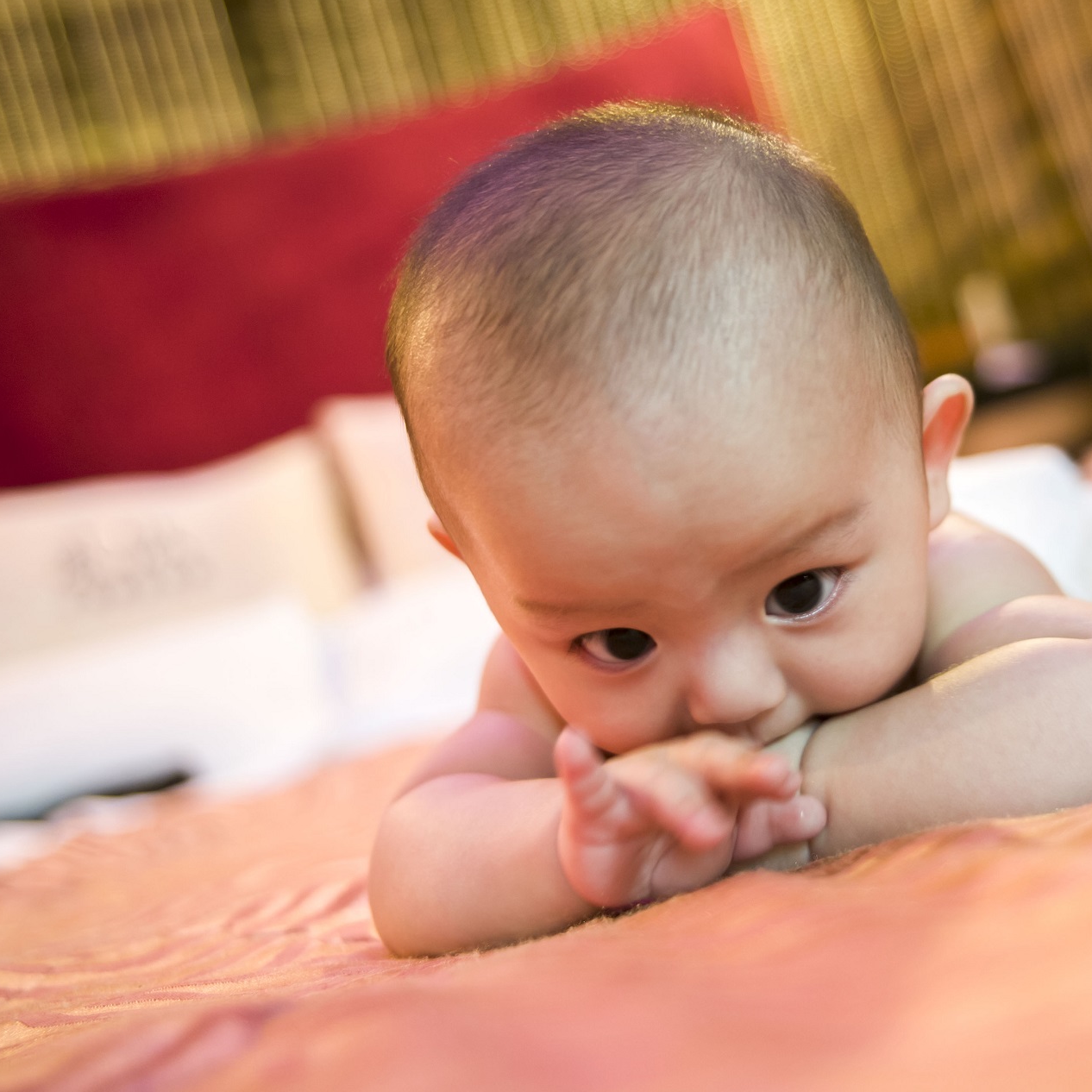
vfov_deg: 37.6
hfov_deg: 37.0
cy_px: 545
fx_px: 1606
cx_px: 767
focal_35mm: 45
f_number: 2.8
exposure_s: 1/20
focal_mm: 35
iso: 1600
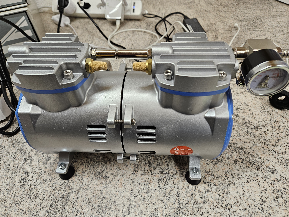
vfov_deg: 58.9
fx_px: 192
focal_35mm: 23
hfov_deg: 73.9
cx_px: 144
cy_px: 108
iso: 100
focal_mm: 5.4
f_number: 1.8
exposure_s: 1/100
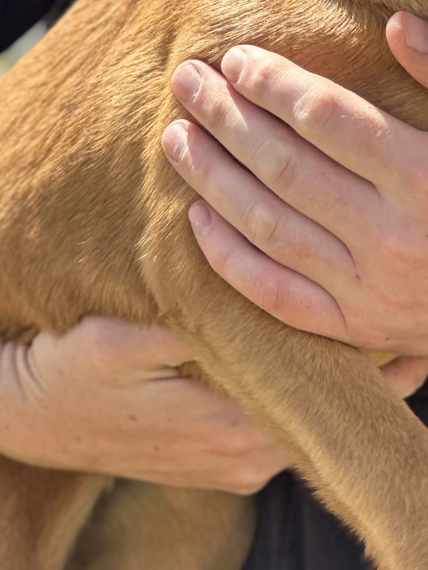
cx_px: 456
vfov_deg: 9.1
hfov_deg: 6.8
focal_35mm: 217
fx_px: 3578
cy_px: 169
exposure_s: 1/138
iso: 20
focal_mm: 9
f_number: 2.8
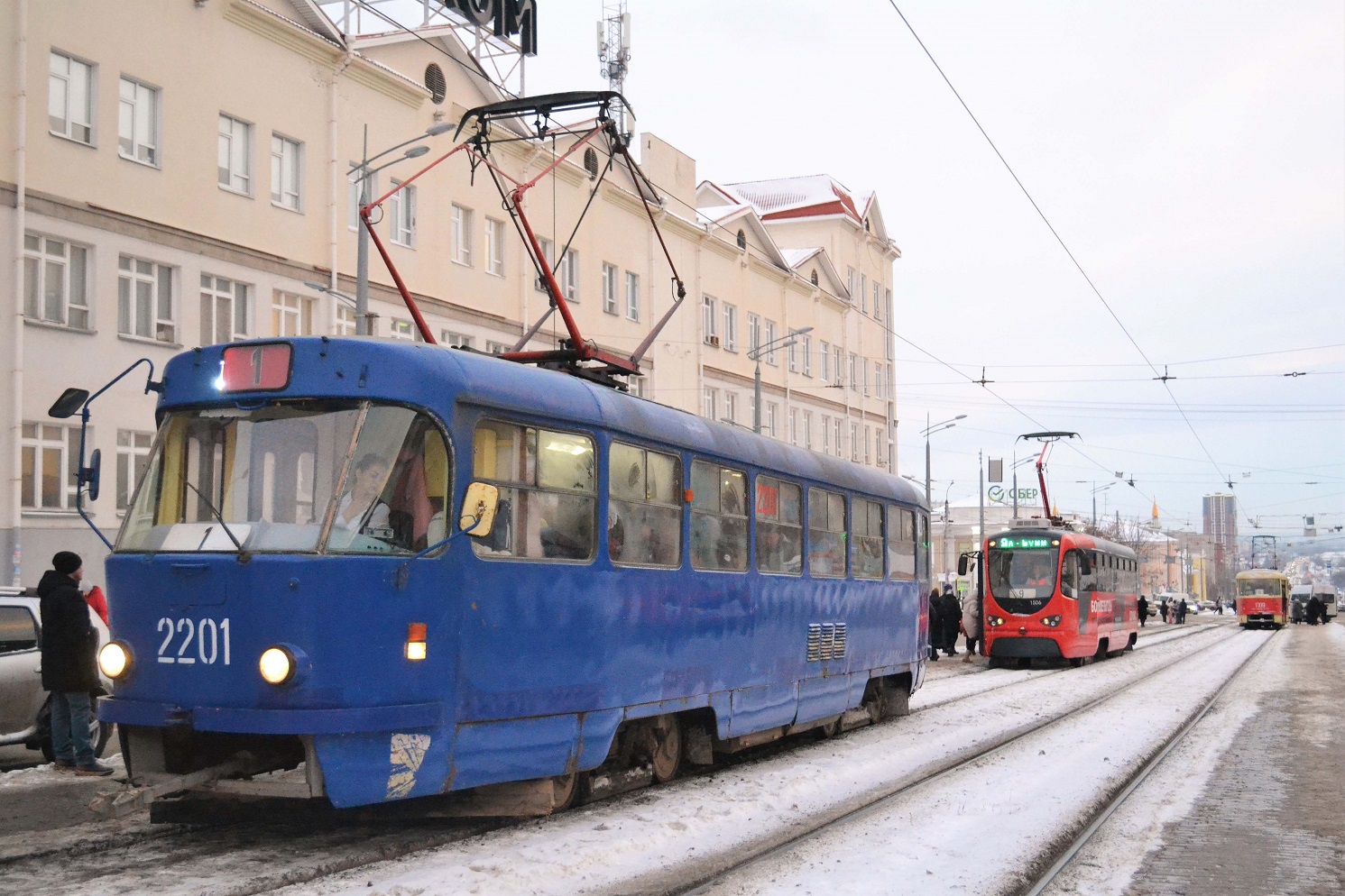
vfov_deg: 34.2
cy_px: 448
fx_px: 1457
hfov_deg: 49.6
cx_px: 672
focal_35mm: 39
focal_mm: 26
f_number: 4.2
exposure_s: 1/500
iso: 3200
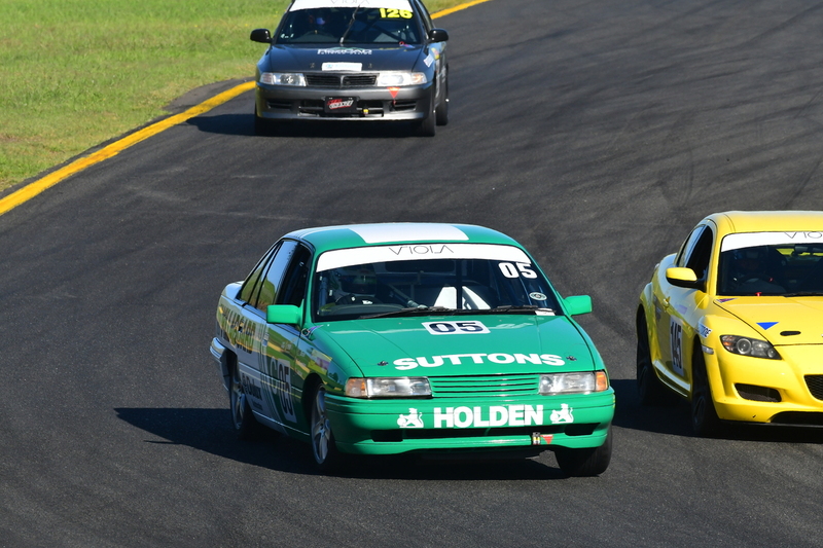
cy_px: 274
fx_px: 10970
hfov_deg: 4.3
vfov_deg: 2.9
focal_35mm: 480
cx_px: 412
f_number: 11
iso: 500
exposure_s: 1/640
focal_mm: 320
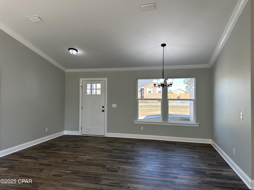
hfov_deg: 71.6
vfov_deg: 56.8
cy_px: 95
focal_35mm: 24
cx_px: 127
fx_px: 176
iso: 80
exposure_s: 1/242
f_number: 1.78
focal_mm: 6.86
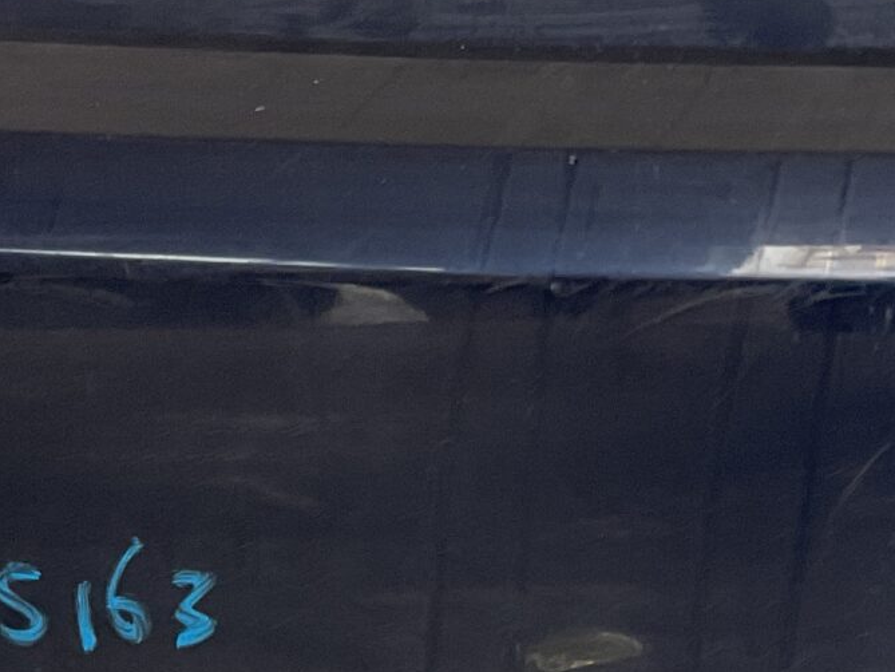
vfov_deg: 13.3
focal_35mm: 111
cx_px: 898
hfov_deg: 17.3
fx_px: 2870
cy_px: 131
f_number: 1.8
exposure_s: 1/120
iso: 50
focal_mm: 3
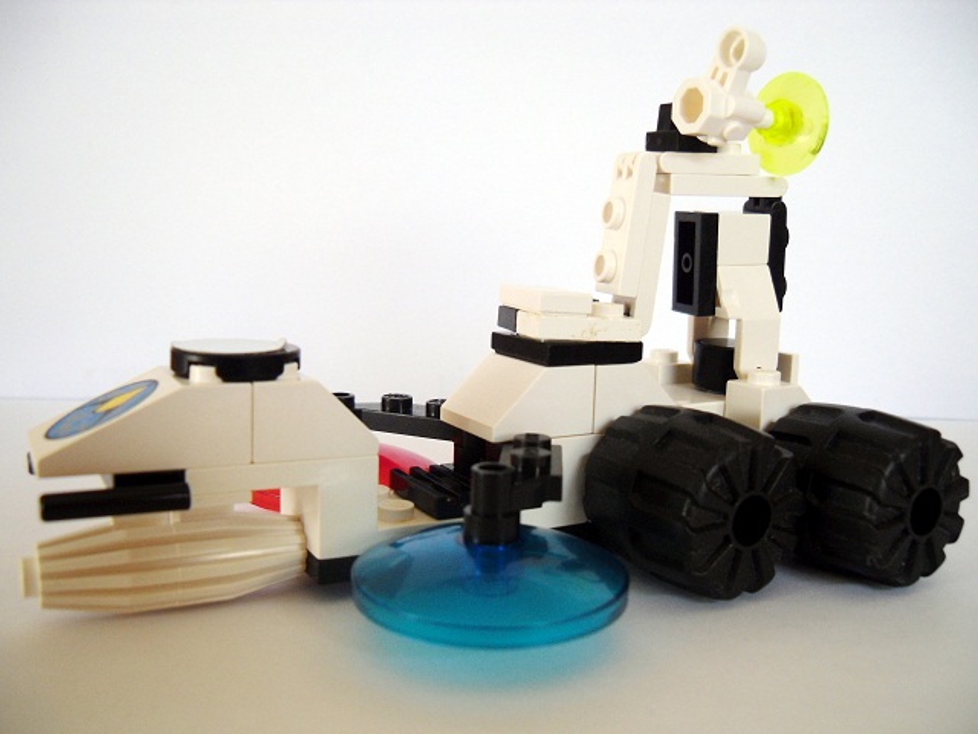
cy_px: 367
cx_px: 489
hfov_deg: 54.0
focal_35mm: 34
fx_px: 961
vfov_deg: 41.8
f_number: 2.8
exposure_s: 1/45
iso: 100
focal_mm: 6
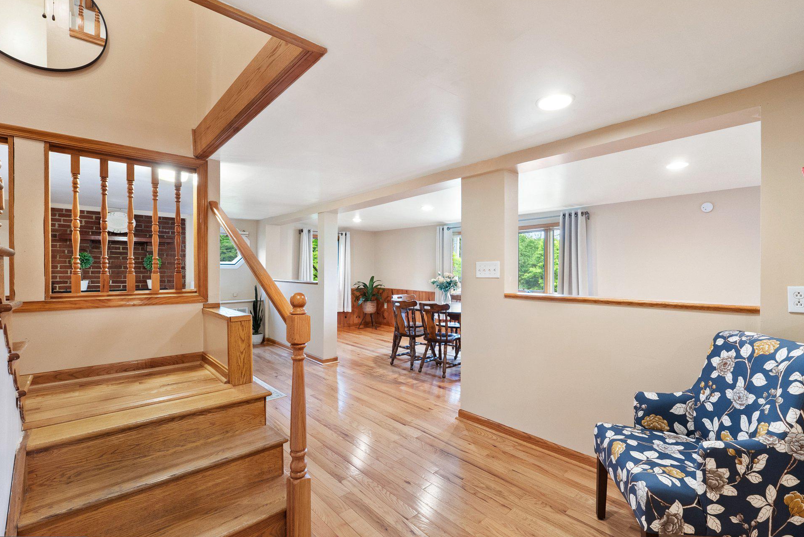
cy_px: 281
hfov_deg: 96.6
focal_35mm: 16
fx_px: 357
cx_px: 423
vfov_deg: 73.8
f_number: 8
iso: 640
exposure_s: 1/2
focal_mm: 10
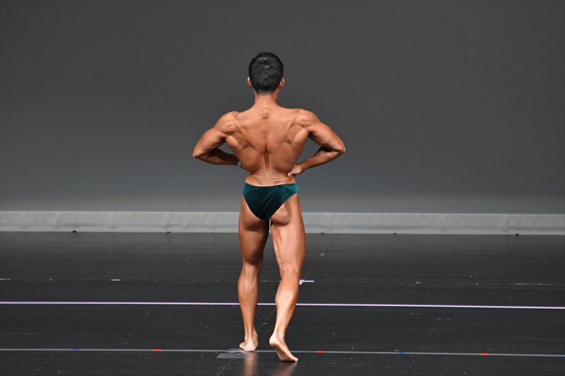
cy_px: 188
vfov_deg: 4.4
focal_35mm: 315
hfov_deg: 6.5
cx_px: 282
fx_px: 4941
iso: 4000
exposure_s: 1/400
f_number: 5.6
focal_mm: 210
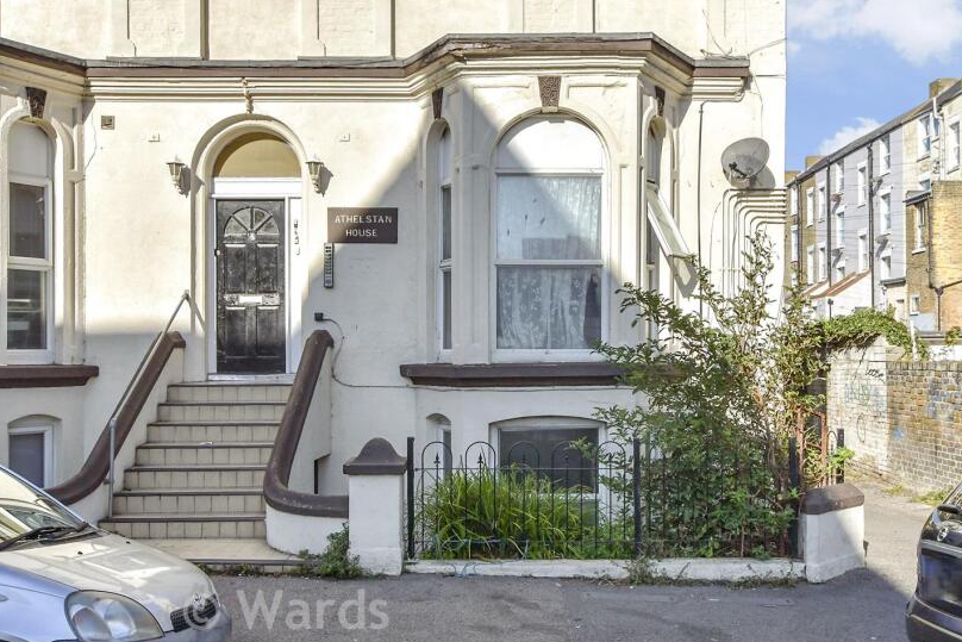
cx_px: 579
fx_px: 1016
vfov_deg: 35.1
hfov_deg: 50.4
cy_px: 332
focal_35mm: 38
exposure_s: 1/400
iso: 250
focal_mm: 20
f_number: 11
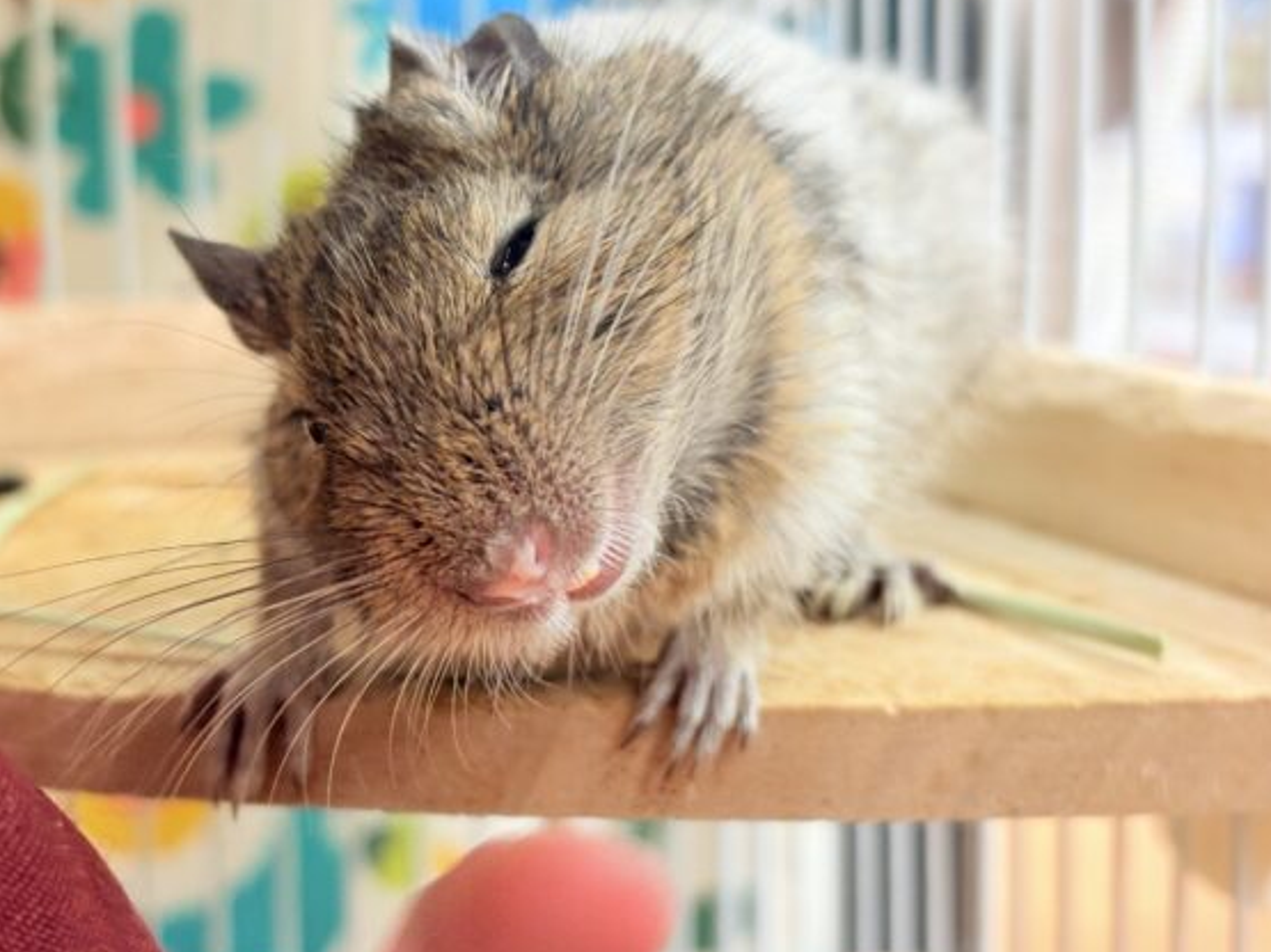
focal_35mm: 60
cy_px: 423
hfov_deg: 32.2
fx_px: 2203
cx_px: 584
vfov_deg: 24.4
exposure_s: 1/60
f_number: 1.6
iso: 125
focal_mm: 5.96
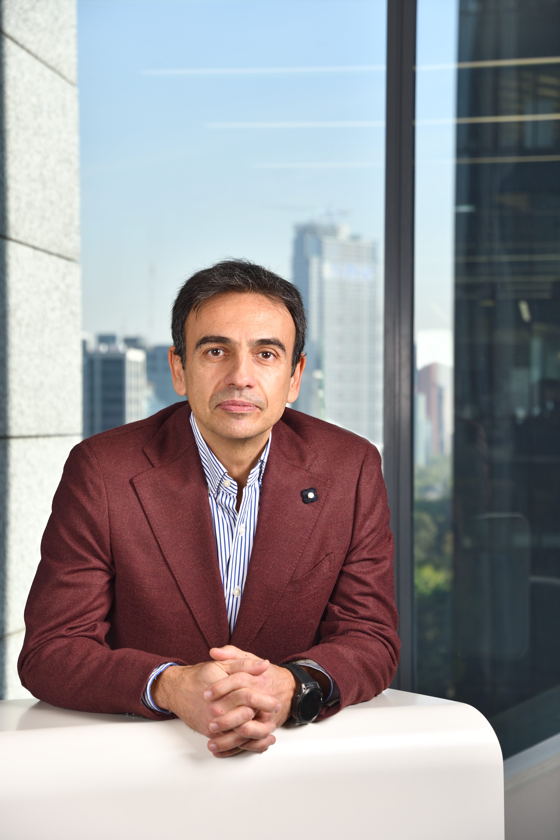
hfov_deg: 17.5
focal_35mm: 78
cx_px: 280
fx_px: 1820
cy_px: 420
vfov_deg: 26.0
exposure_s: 1/200
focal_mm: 52
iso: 100
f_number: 4.5
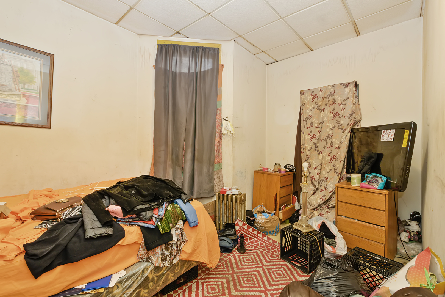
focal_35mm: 15
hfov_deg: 100.4
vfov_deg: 77.3
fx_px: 185
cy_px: 148
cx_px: 222
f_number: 7.1
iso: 250
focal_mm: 10
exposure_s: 1/4
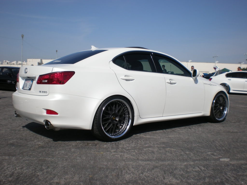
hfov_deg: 49.0
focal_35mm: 38
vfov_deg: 37.7
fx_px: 271
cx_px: 124
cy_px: 92
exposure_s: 1/715
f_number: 4.6
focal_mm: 6.3
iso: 64
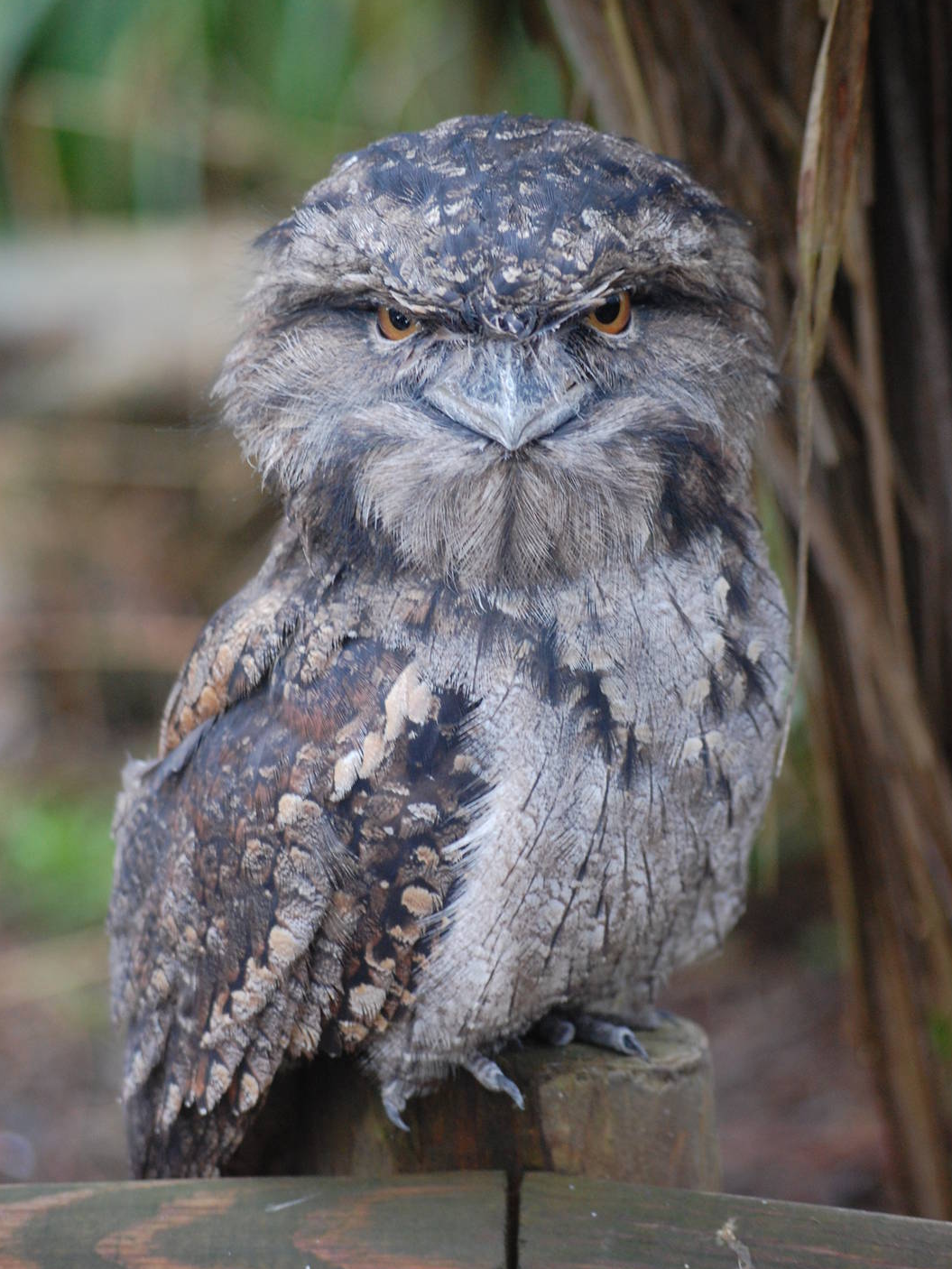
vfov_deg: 14.0
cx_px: 478
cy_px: 556
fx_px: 5169
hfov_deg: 10.5
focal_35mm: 141
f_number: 4.5
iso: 800
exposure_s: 1/100
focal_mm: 86
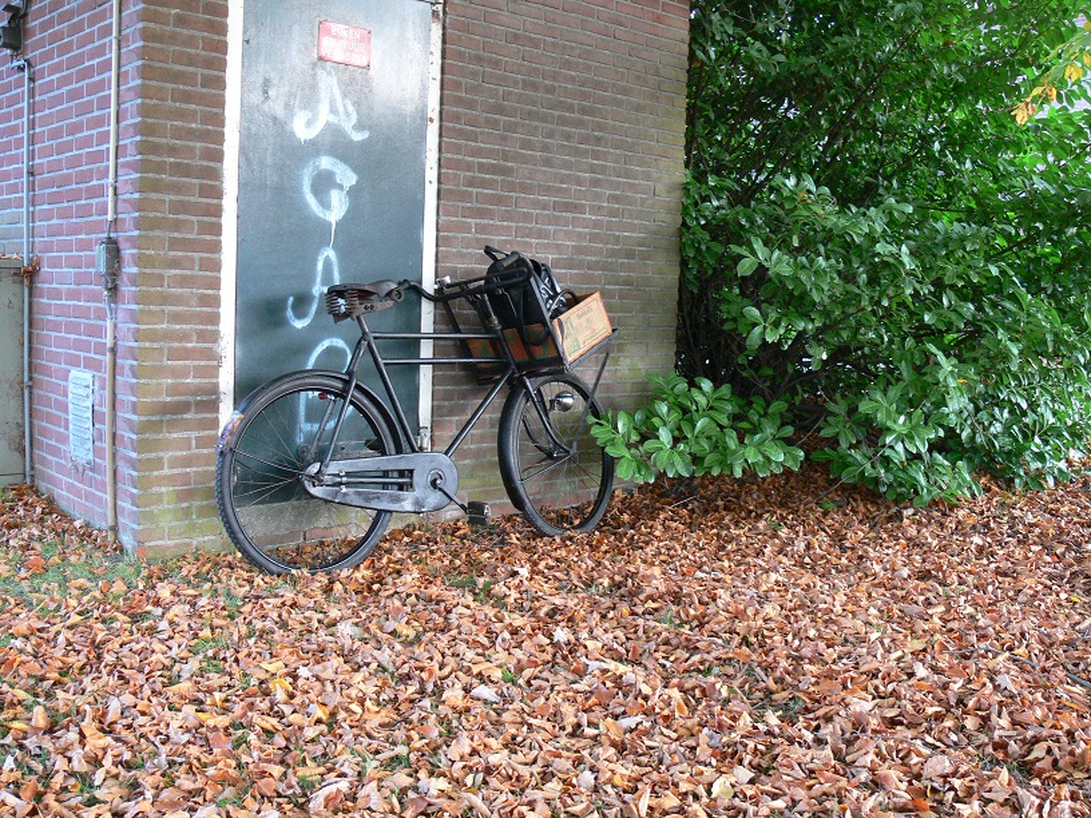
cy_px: 409
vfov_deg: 40.7
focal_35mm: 35
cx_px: 546
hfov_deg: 52.6
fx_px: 1103
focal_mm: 7.4
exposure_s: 1/30
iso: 200
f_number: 2.8
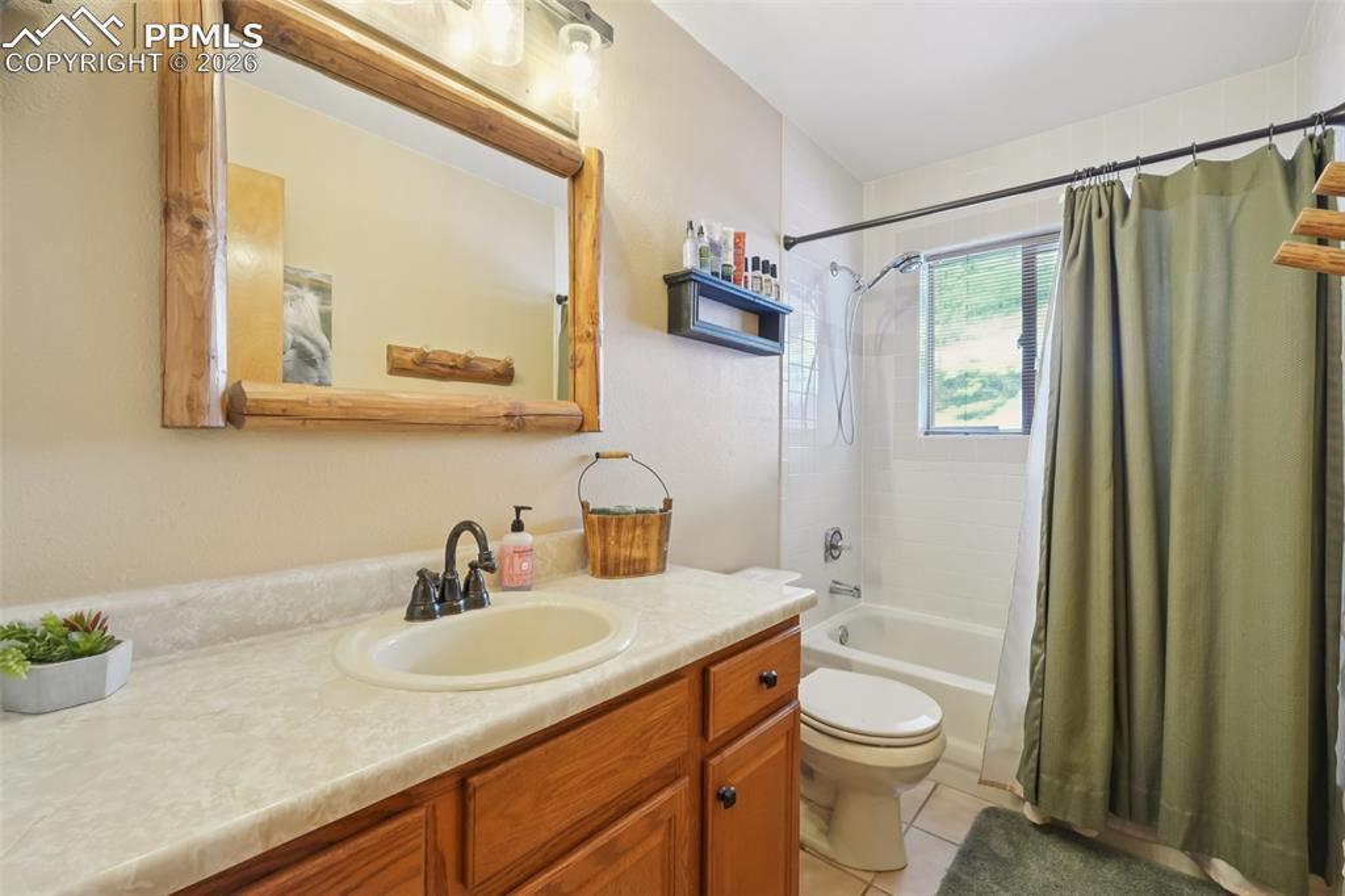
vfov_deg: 77.3
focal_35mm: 15
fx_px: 560
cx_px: 672
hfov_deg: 100.4
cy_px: 448
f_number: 8
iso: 800
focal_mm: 10
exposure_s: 1/2
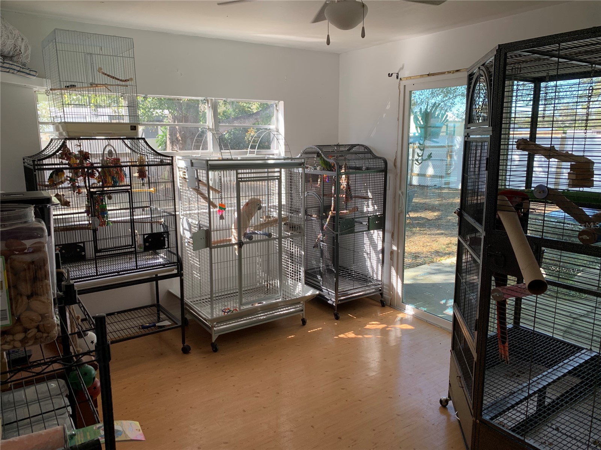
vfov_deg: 53.1
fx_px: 451
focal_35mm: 26
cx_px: 300
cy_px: 225
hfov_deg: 67.3
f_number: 1.8
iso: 32
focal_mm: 4.25
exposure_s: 1/122
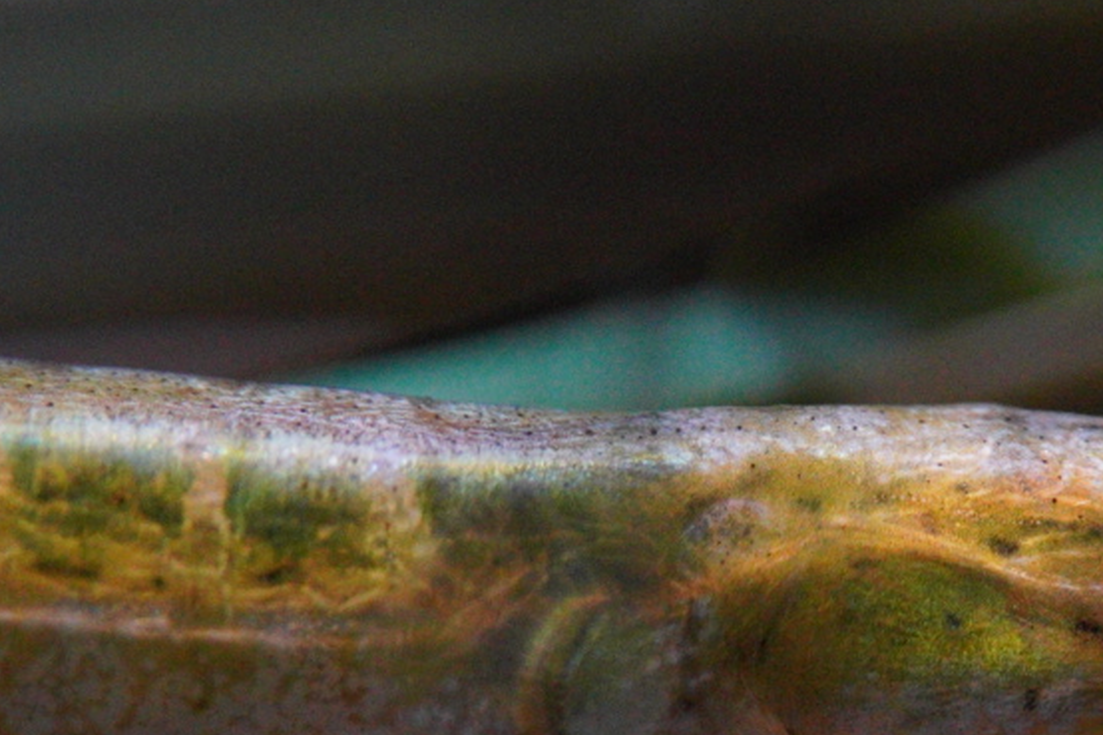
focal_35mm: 394
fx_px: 12067
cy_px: 665
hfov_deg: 5.2
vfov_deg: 3.5
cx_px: 866
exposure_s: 1/100
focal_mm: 90
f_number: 2.8
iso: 4000
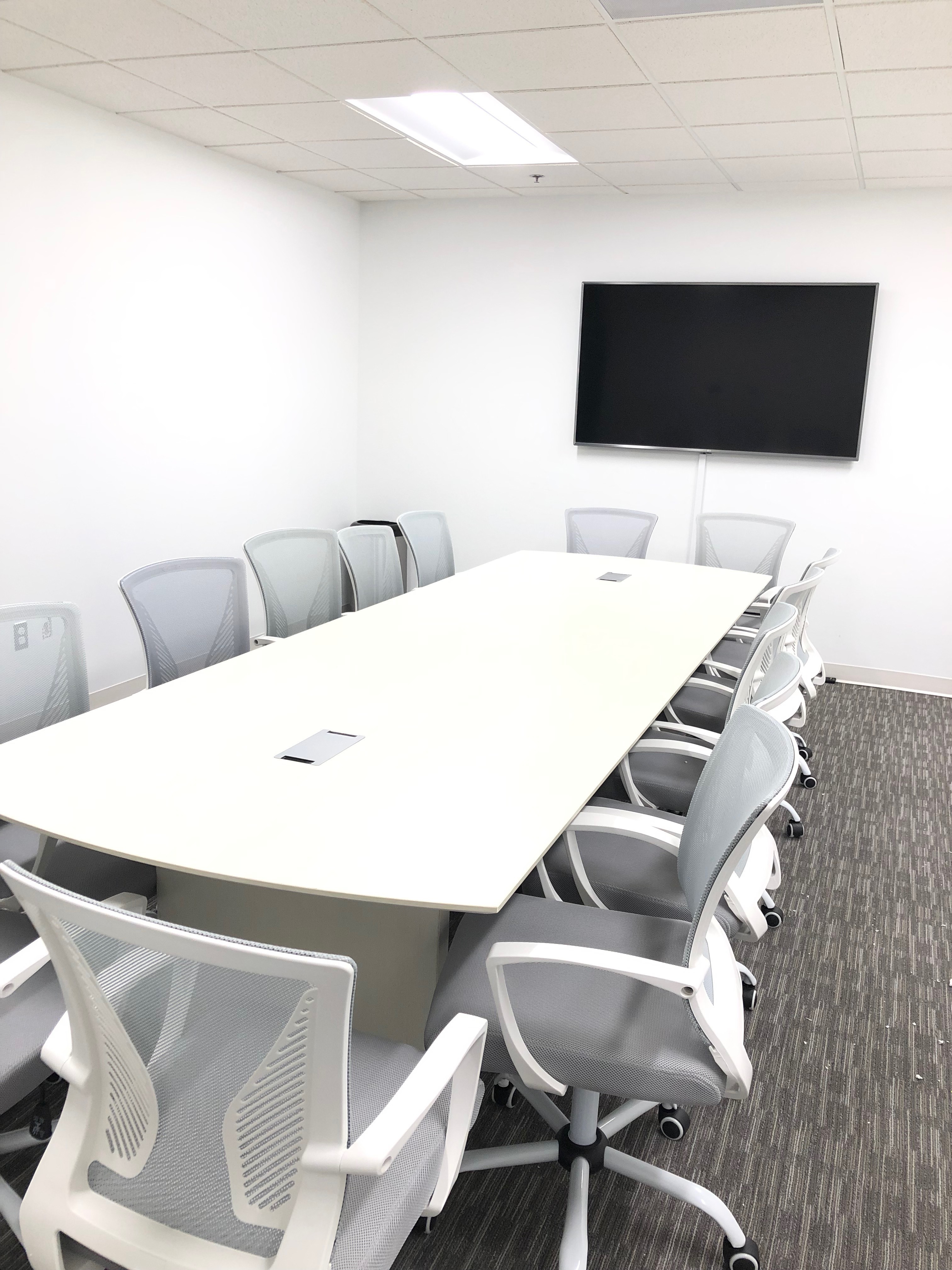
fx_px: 1027
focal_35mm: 28
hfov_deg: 49.7
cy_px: 635
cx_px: 476
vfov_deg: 63.4
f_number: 1.8
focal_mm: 3.99
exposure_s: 1/30
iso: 32
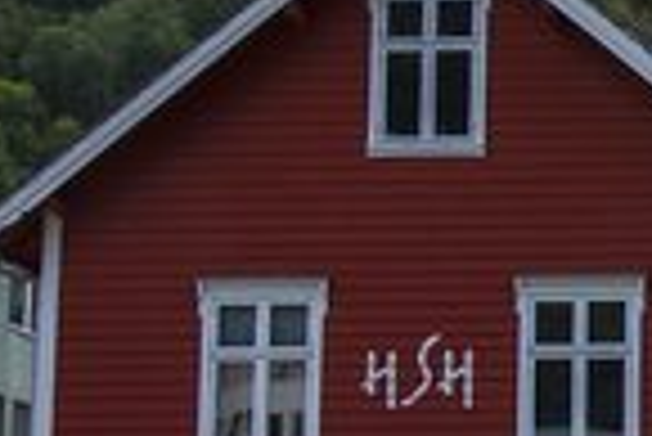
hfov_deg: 13.1
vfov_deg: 9.2
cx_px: 949
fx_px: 2701
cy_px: 301
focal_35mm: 149
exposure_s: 1/100
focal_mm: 24
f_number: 9
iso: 160
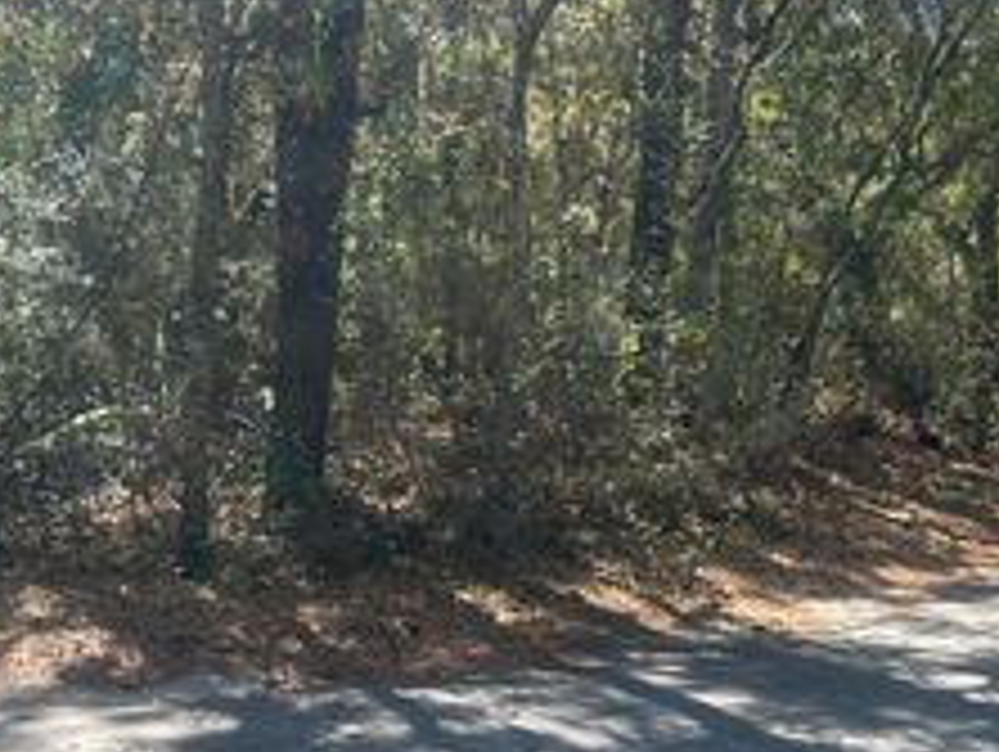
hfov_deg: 35.5
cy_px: 421
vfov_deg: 27.1
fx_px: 1560
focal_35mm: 54
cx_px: 558
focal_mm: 6.86
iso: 80
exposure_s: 1/756
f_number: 1.78
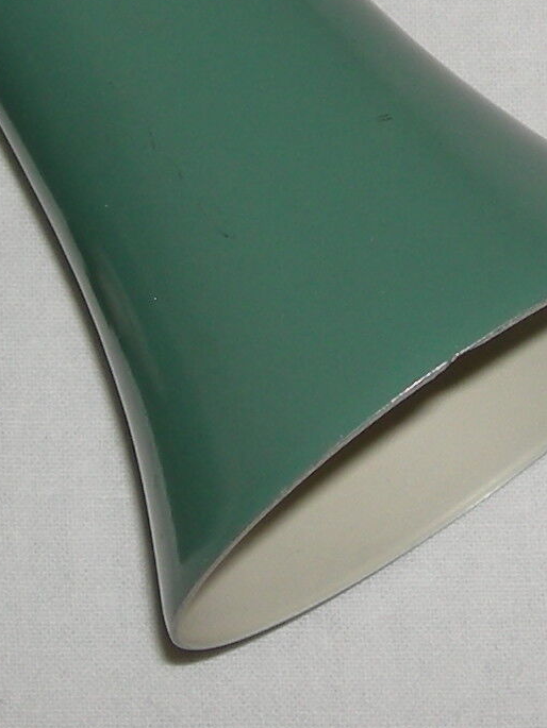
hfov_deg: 9.4
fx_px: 3307
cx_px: 395
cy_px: 44
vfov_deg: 12.5
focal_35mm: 157
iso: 50
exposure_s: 1/30
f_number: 2.8
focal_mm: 5.7
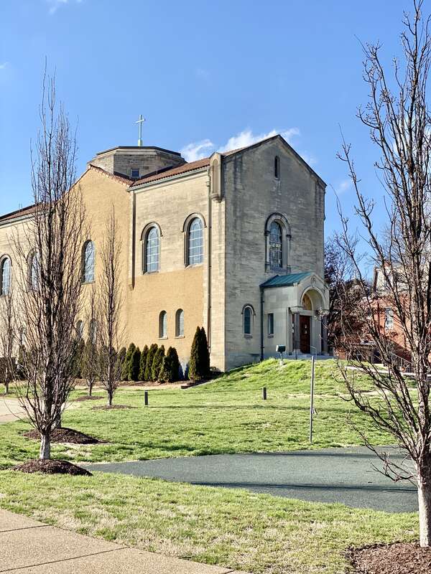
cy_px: 287
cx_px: 216
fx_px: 863
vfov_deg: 36.8
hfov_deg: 28.0
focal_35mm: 52
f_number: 2
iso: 20
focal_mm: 6
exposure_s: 1/1497
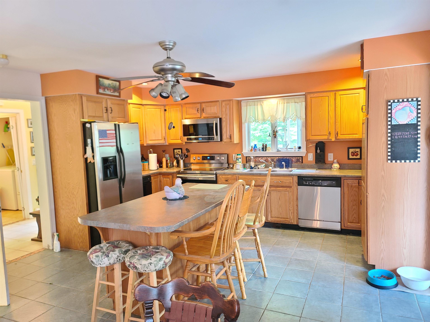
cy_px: 161
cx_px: 215
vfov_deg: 54.9
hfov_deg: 69.4
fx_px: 311
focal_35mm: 25
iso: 800
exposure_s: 1/24
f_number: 1.8
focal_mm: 7
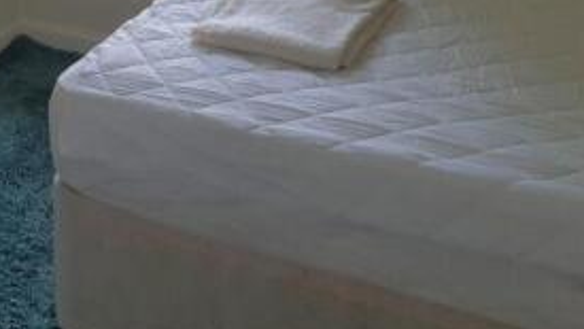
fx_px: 930
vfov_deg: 19.0
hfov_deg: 33.9
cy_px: -65
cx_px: 120
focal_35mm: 60
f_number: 1.5
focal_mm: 4.3
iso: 64
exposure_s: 1/100
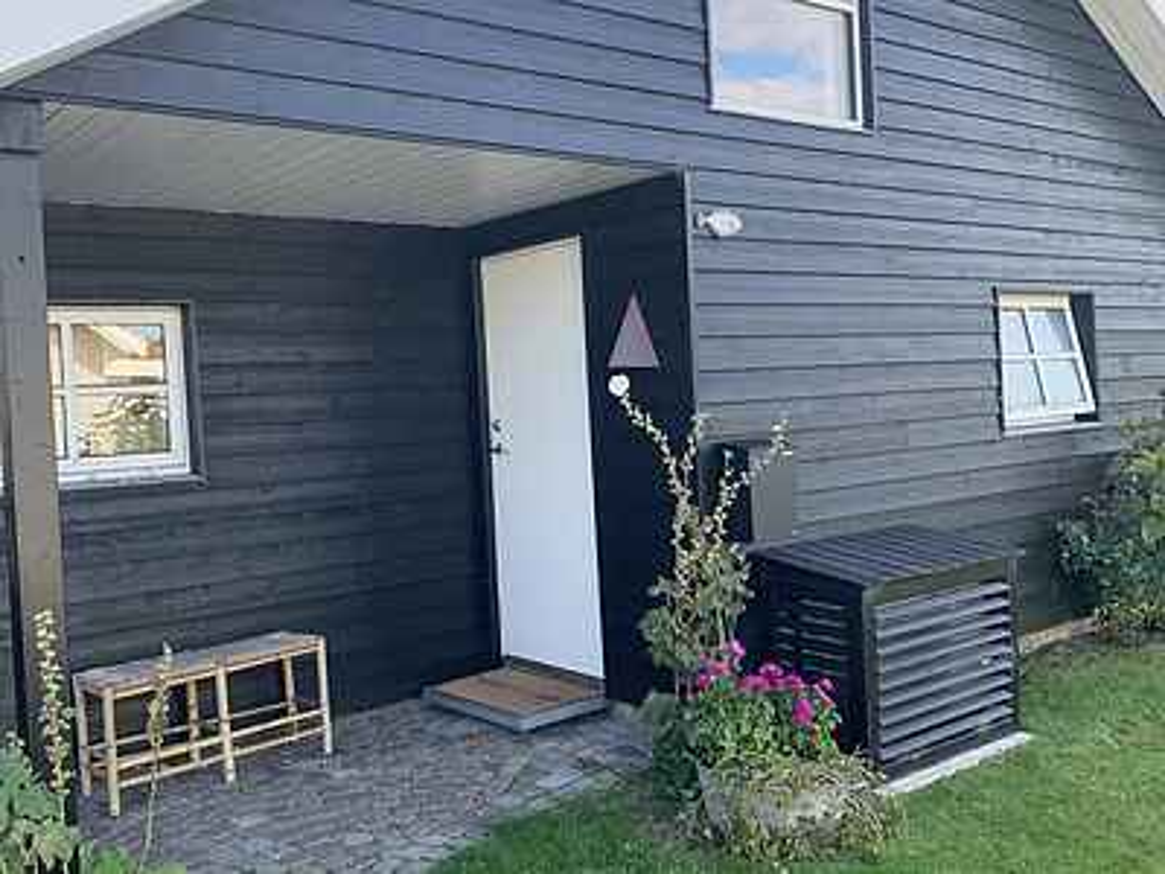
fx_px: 875
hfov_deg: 67.3
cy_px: 437
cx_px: 582
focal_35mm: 26
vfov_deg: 53.1
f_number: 1.8
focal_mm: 4.25
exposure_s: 1/291
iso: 25
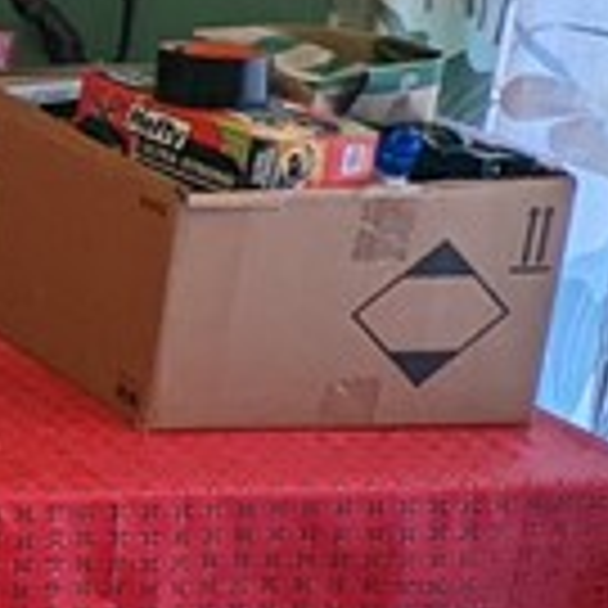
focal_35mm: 107
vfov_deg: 16.1
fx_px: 2126
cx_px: -1254
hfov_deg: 10.7
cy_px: 108
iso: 152
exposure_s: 1/49.9
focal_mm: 2.35
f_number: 2.2
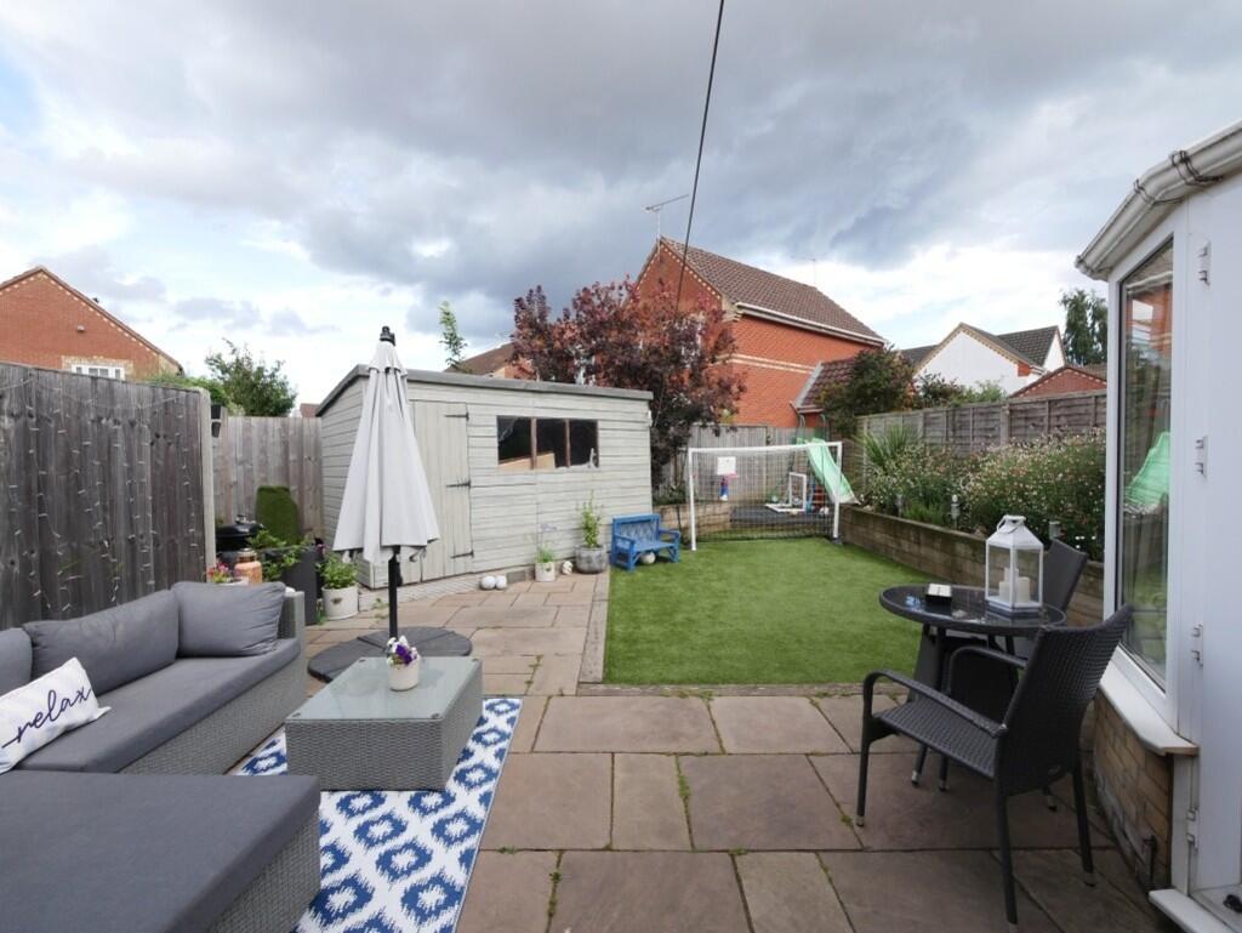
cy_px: 466
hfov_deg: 102.0
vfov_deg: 85.7
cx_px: 621
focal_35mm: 14
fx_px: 503
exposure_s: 1/200
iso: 200
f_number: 5
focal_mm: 7
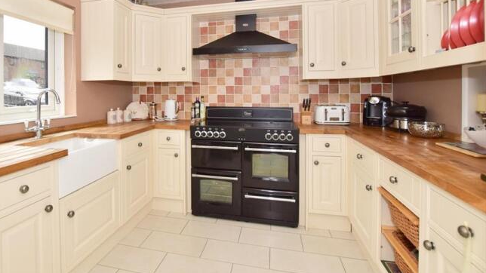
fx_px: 206
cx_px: 240
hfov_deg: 99.4
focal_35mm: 16
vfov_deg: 66.6
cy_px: 114
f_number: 9
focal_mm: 10
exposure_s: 1/200
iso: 400
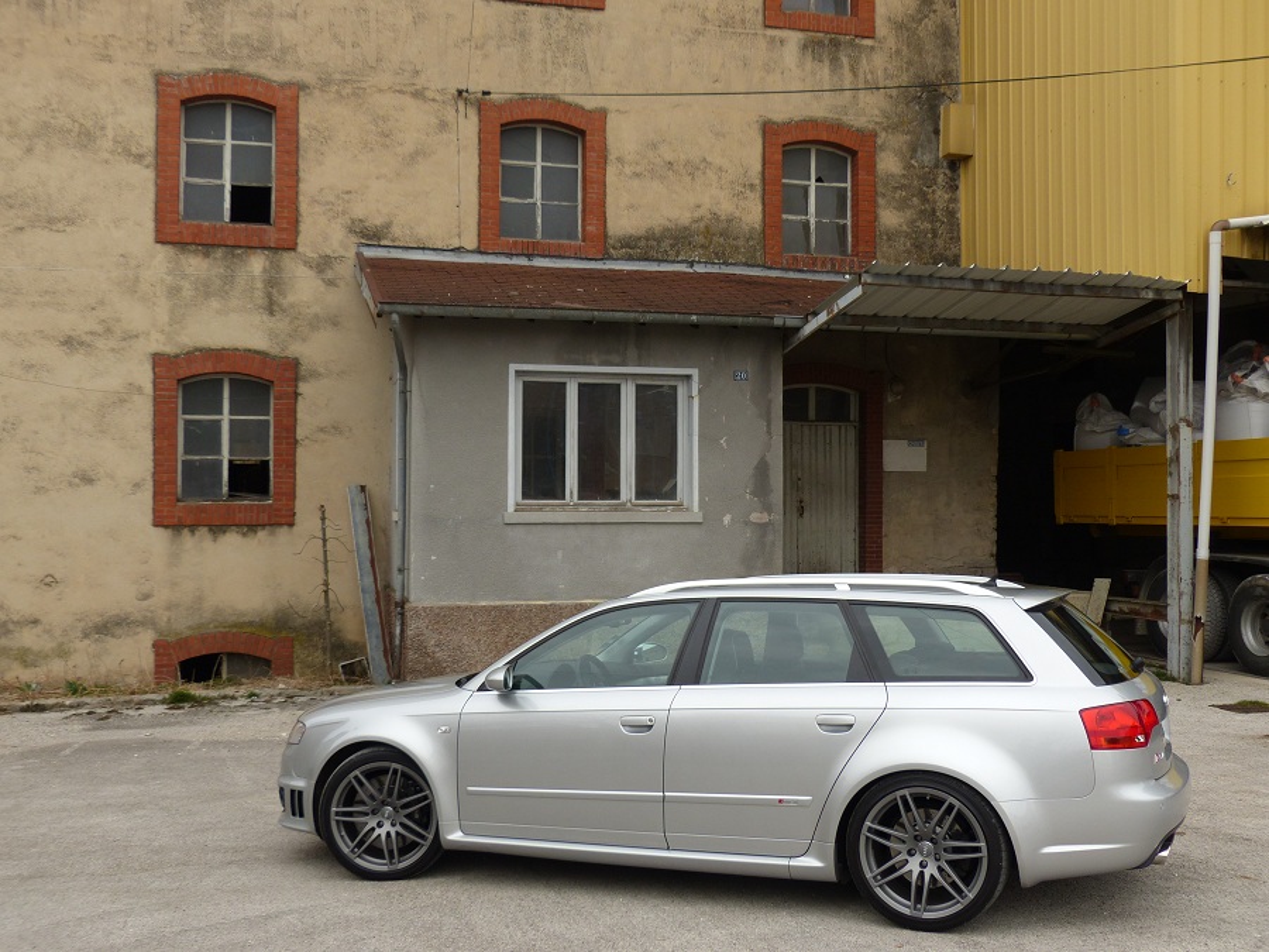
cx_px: 634
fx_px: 1356
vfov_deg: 38.7
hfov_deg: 50.1
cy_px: 476
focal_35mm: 37
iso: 100
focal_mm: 6.6
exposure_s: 1/800
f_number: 2.8
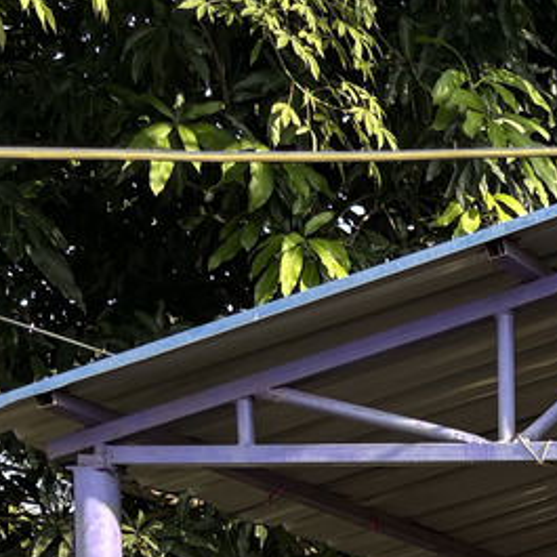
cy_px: 1054
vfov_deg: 12.6
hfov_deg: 12.0
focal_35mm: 124
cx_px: 1215
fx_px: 2257
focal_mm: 5.96
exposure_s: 1/820
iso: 50
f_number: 1.6
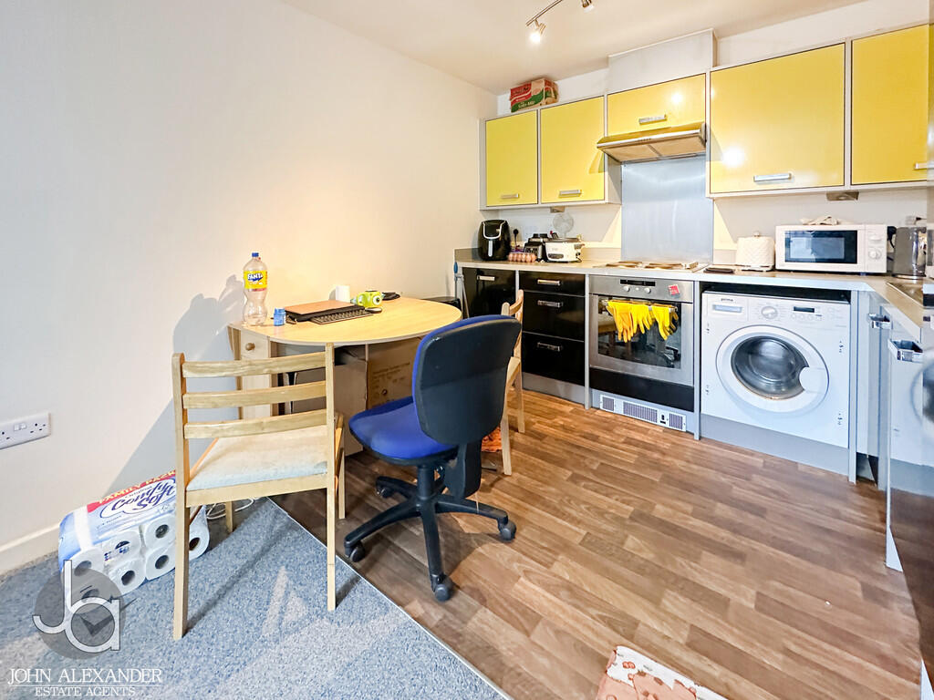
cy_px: 350
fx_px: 378
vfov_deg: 85.7
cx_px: 467
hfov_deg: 102.1
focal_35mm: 14
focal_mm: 2.22
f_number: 2.2
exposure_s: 1/50
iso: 800
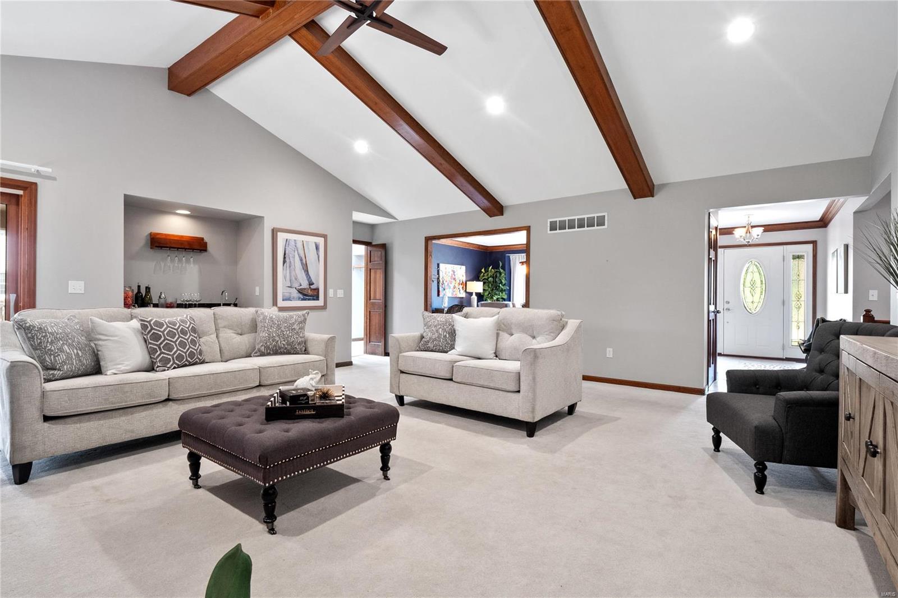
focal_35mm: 16
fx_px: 399
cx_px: 449
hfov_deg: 96.7
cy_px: 299
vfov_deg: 73.7
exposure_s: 1/4
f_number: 8
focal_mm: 8
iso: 400
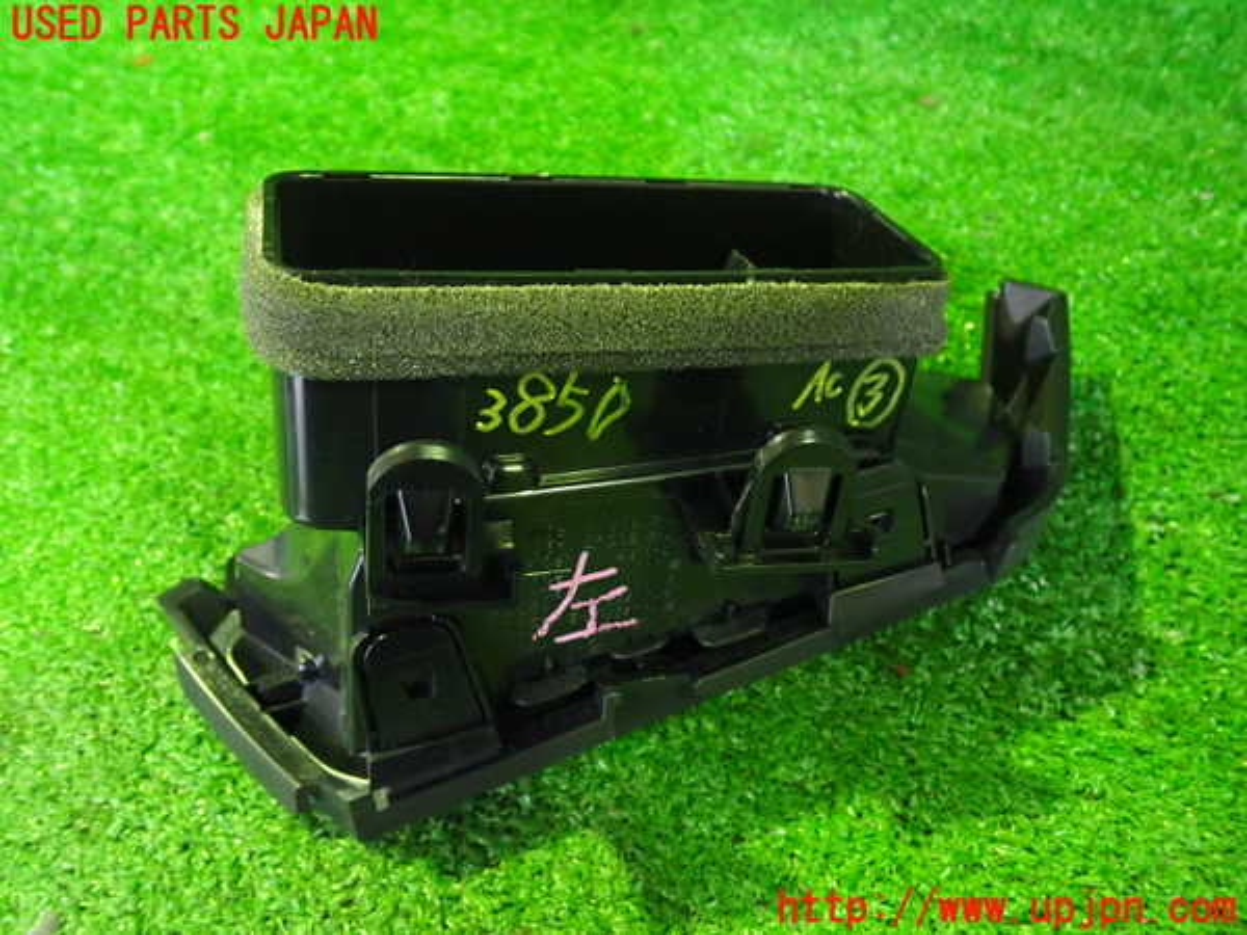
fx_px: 1081
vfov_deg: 46.8
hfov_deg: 60.0
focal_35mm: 30
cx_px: 624
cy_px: 468
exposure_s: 1/15
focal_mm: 5.4
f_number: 2.3
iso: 800
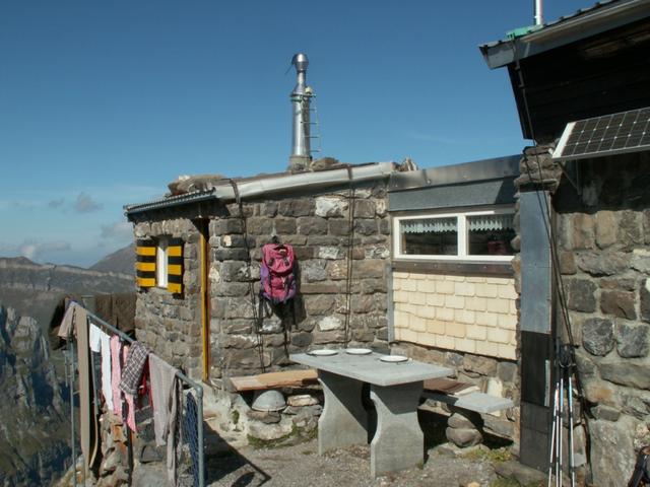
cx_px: 325
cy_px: 244
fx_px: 657
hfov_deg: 52.6
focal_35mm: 35
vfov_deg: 40.7
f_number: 8
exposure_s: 1/250
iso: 50
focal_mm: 5.86
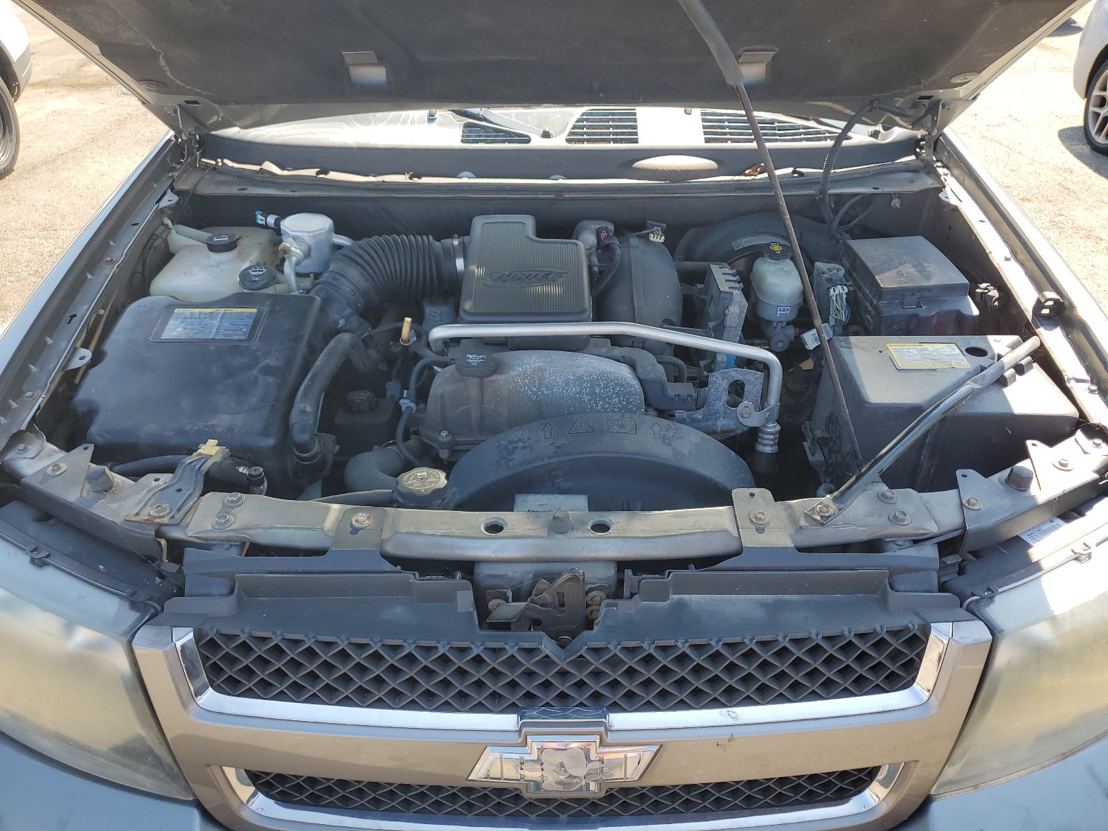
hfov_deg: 67.3
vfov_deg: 53.1
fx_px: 832
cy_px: 416
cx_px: 554
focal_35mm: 26
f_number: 1.5
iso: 50
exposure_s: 1/625
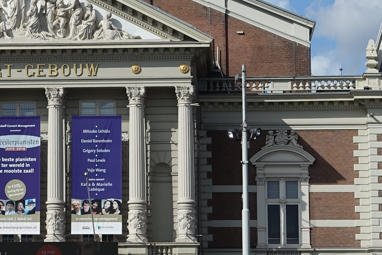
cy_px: 45
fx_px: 1783
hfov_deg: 12.1
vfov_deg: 8.2
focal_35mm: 168
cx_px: 33
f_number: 4
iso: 125
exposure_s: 1/200
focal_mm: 18.51
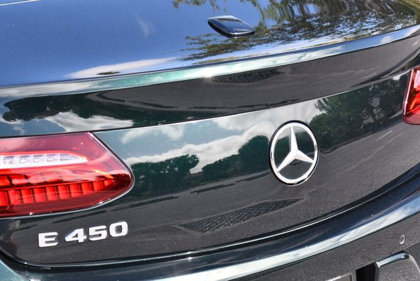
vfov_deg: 19.0
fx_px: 841
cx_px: 210
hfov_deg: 28.0
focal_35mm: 72
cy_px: 140
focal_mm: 36
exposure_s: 1/250
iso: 200
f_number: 6.3
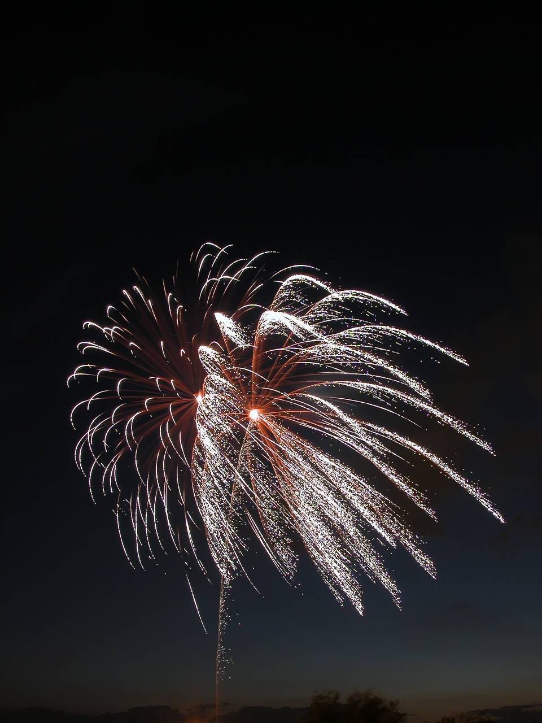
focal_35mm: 35
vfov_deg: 52.6
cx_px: 271
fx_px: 731
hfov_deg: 40.7
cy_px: 362
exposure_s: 11.5
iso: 100
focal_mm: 8.9
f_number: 7.1
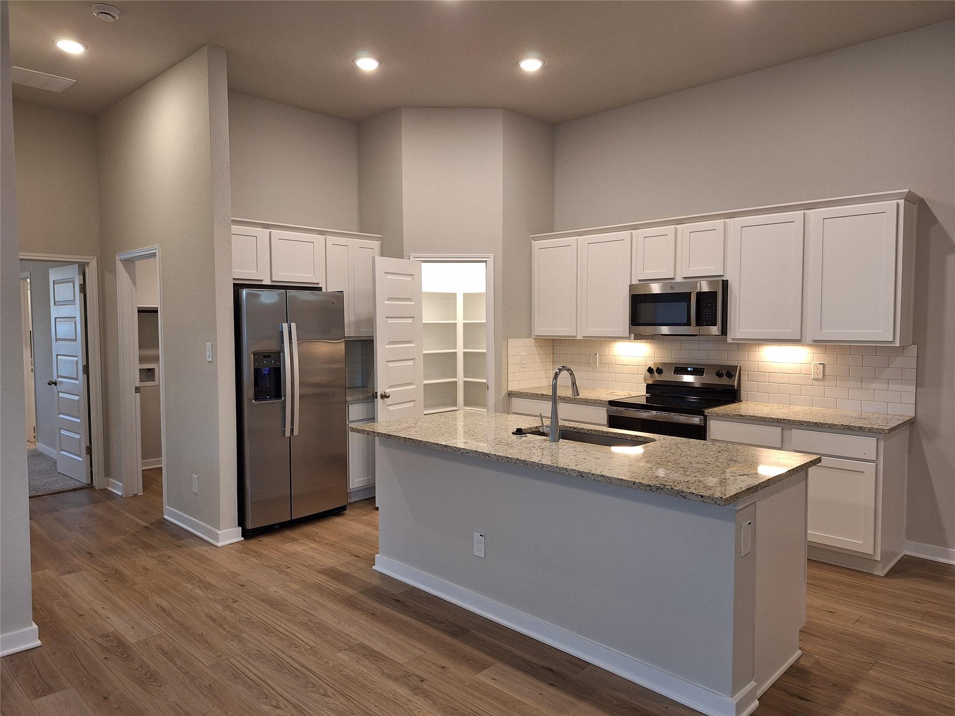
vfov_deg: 58.9
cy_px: 358
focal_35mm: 23
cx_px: 478
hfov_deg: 73.9
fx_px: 635
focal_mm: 5.54
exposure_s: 1/40
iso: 100
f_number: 1.8
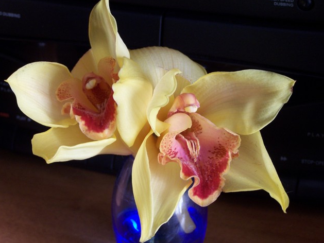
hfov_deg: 23.3
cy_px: 120
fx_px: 786
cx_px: 160
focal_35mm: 84
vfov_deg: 17.6
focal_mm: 13.7
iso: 140
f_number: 3.2
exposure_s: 1/50
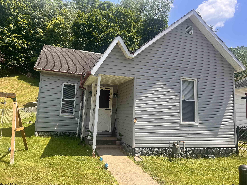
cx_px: 124
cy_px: 92
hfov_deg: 67.3
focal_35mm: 26
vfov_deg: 53.1
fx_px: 186
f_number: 1.5
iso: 50
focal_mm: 5.7
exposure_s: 1/2252
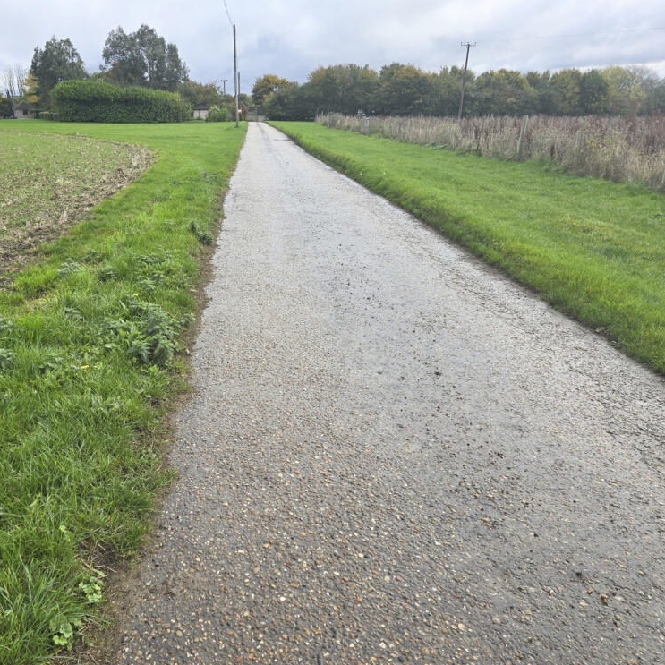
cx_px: 234
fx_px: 609
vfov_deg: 57.3
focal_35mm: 28
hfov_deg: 56.3
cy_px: 342
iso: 12
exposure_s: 1/250
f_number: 1.7
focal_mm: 6.3
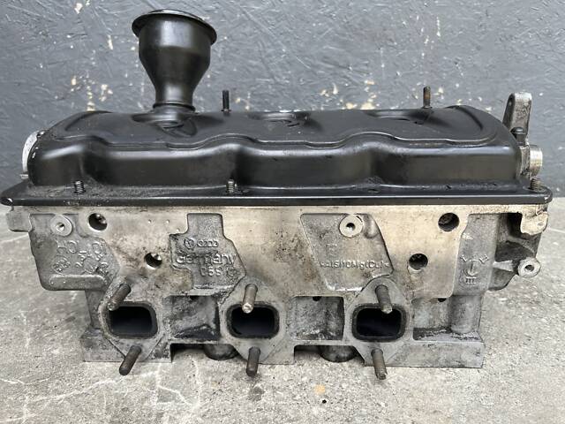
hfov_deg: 67.3
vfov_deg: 53.1
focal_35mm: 26
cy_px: 212
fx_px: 424
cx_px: 282
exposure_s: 1/363
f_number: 1.6
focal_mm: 5.1
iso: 50
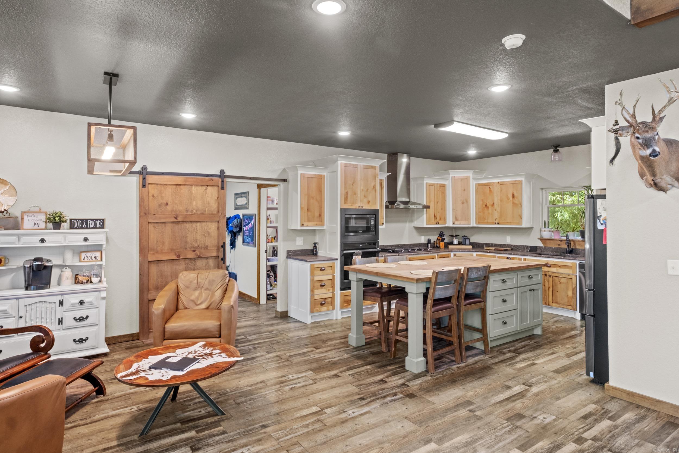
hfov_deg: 86.9
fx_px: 358
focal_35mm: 19
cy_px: 226
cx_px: 340
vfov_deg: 64.6
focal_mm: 12.6
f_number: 9
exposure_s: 1.3
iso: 400
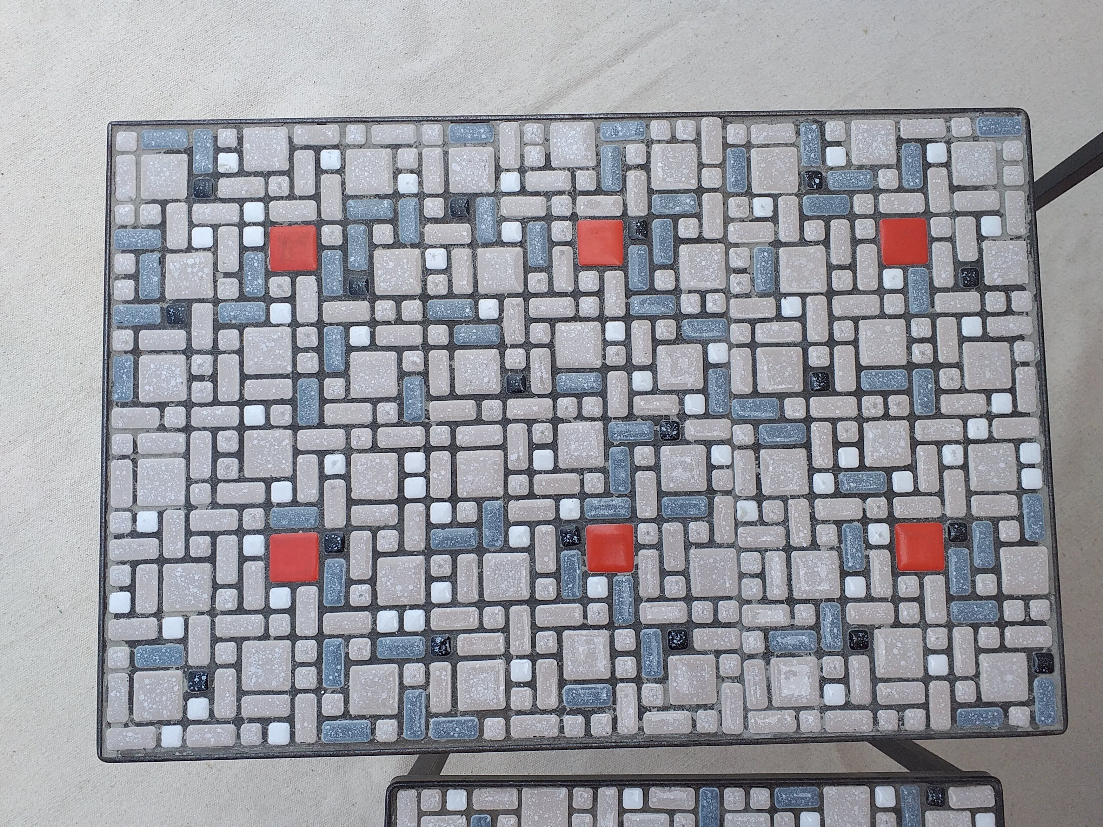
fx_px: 860
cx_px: 563
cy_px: 427
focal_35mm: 27
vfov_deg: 51.3
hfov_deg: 65.3
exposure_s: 1/474
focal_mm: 3.6
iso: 40
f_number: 1.9
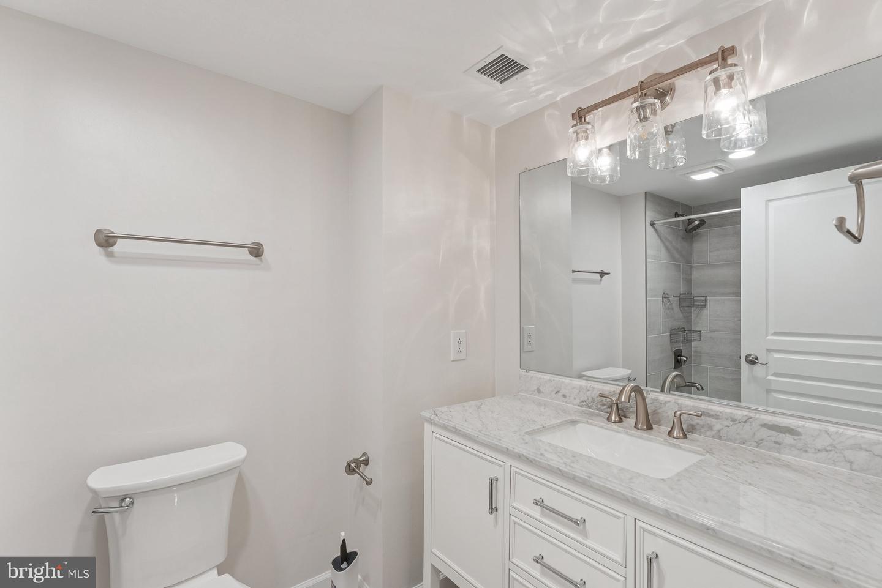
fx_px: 395
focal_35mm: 16
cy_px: 294
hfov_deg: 96.4
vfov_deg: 73.4
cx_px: 441
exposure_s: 1/6
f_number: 9
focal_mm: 16.1
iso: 250
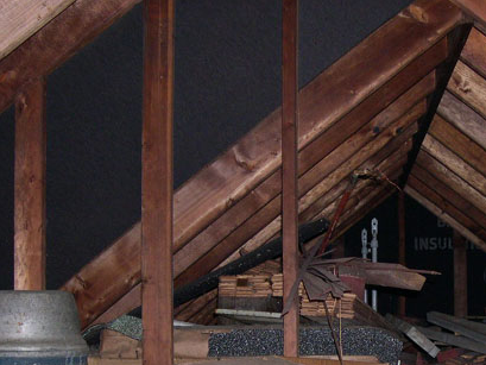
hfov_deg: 29.3
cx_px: 367
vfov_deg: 22.2
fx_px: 913
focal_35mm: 65
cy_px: 311
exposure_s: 1/60
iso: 292
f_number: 2.8
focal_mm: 8
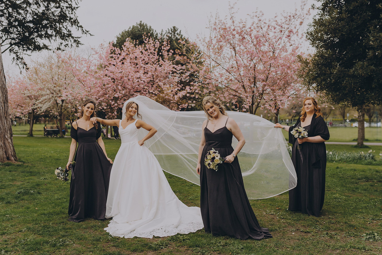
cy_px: 128
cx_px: 191
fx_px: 371
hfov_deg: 54.4
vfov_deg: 37.9
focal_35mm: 35
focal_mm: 35
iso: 200
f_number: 2.8
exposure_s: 1/2000
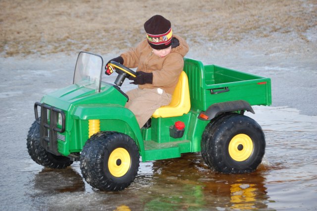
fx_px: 1056
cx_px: 158
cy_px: 106
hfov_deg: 17.1
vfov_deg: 11.4
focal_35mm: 120
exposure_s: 1/60
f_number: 4.5
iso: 800
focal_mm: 80
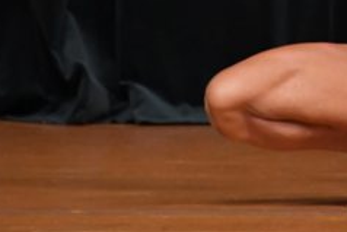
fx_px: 11756
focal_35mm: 1219
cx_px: 485
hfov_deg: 1.7
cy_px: -120
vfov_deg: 1.1
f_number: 5.6
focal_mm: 250
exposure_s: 1/400
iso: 4000
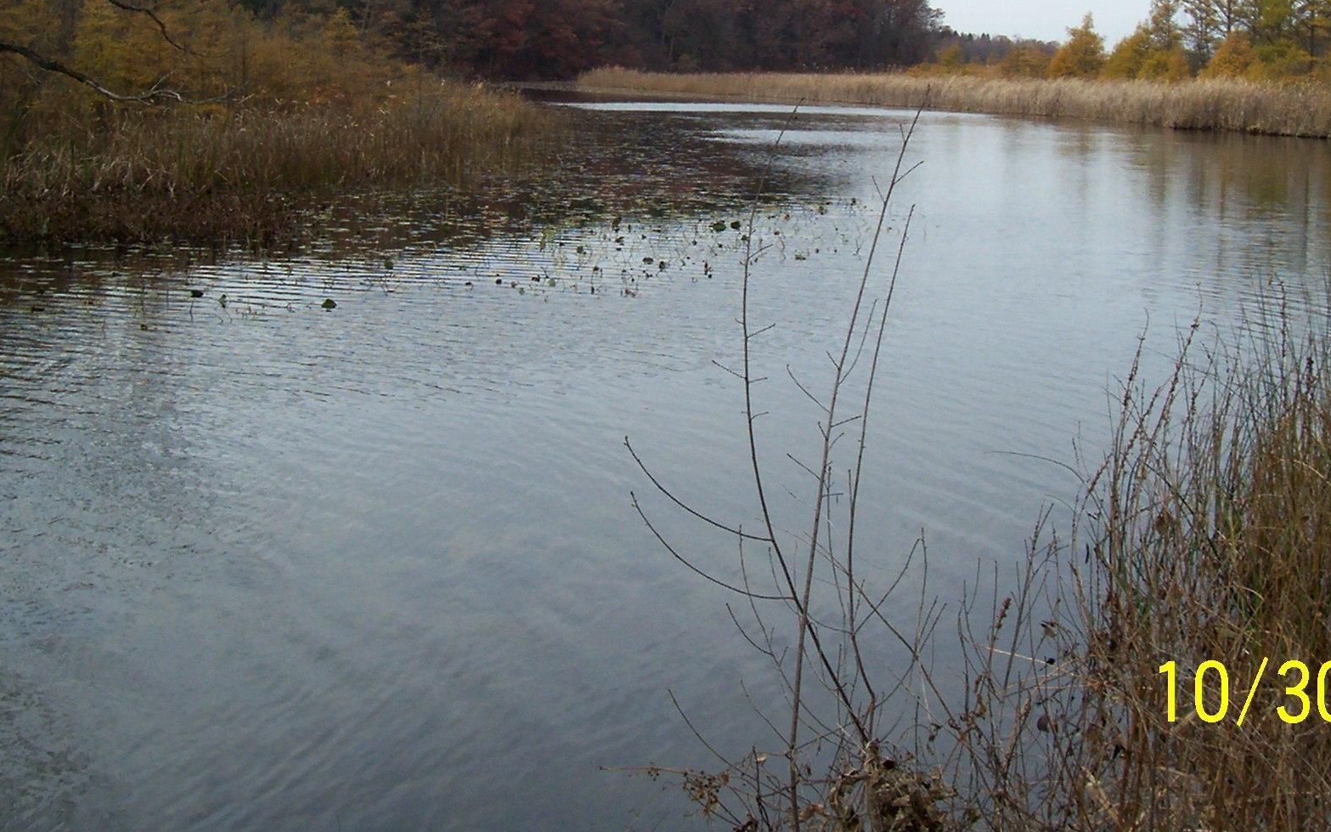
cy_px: 154
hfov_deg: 38.2
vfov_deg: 24.0
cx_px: 678
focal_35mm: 53
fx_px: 1922
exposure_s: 1/328
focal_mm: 5.6
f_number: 5.1
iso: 80
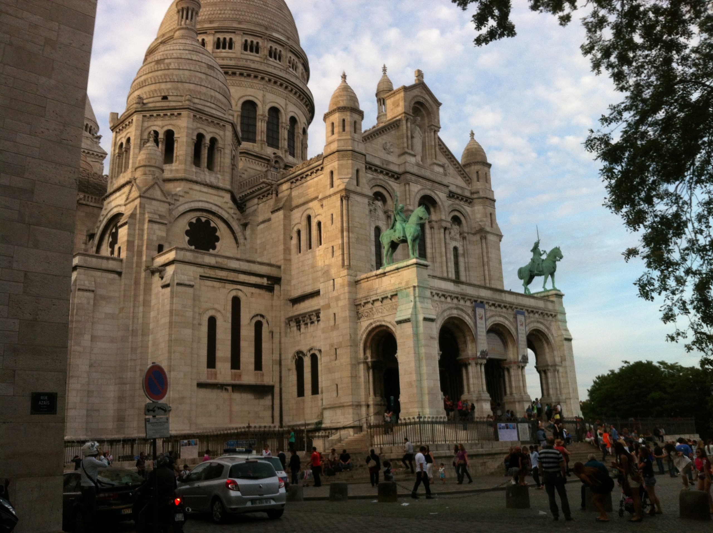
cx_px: 356
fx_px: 720
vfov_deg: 40.6
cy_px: 266
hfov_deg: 52.7
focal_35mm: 35
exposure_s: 1/387
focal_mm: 3.85
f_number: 2.8
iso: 80
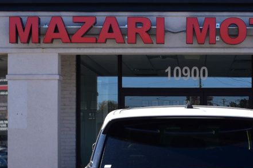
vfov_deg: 14.9
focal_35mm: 91
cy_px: 140
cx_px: 216
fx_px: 639
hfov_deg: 22.0
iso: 400
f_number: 11
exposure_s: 1/400
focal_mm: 26
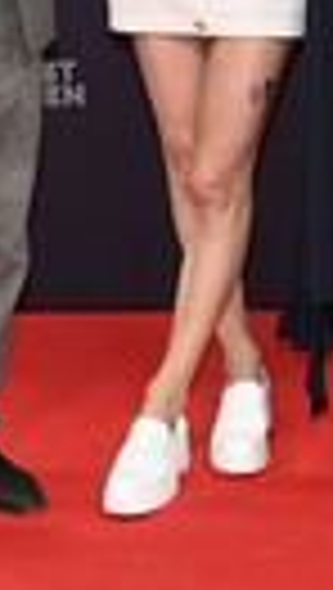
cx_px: 560
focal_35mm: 137
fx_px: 2144
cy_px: -18
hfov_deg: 8.6
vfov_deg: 15.3
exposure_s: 1/125
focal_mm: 38
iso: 640
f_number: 6.3
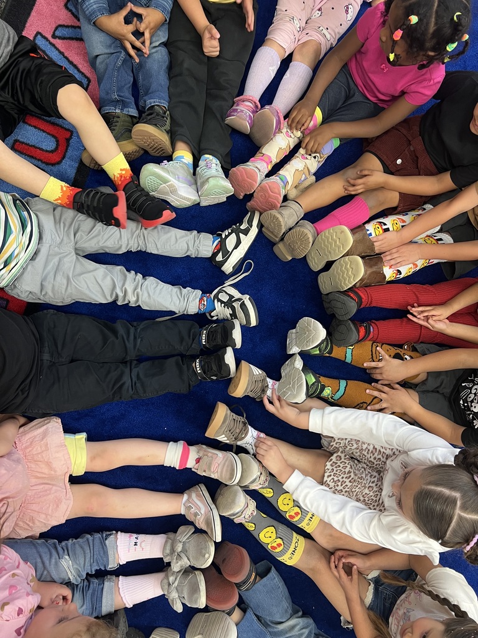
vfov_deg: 67.3
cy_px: 319
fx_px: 479
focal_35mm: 26
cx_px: 239
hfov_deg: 53.1
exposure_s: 1/60
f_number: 1.5
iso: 100
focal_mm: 5.7
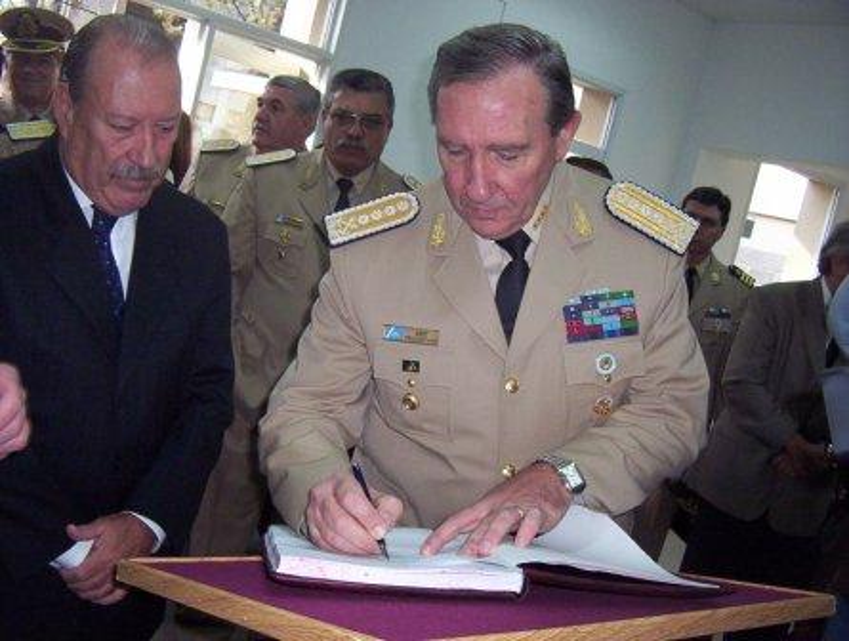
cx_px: 424
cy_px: 320
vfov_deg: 37.0
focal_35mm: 39
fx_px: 959
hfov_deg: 47.8
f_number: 3.84
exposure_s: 1/60
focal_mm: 5.26
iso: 140
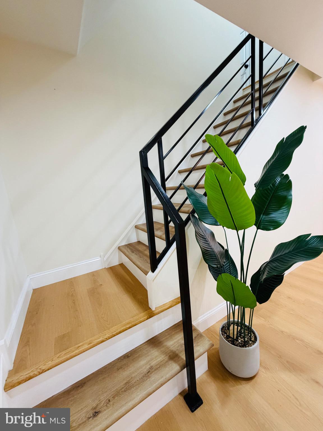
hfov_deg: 85.7
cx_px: 162
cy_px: 216
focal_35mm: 14
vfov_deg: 102.1
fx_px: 174
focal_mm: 2.22
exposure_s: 1/60
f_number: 2.2
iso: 320
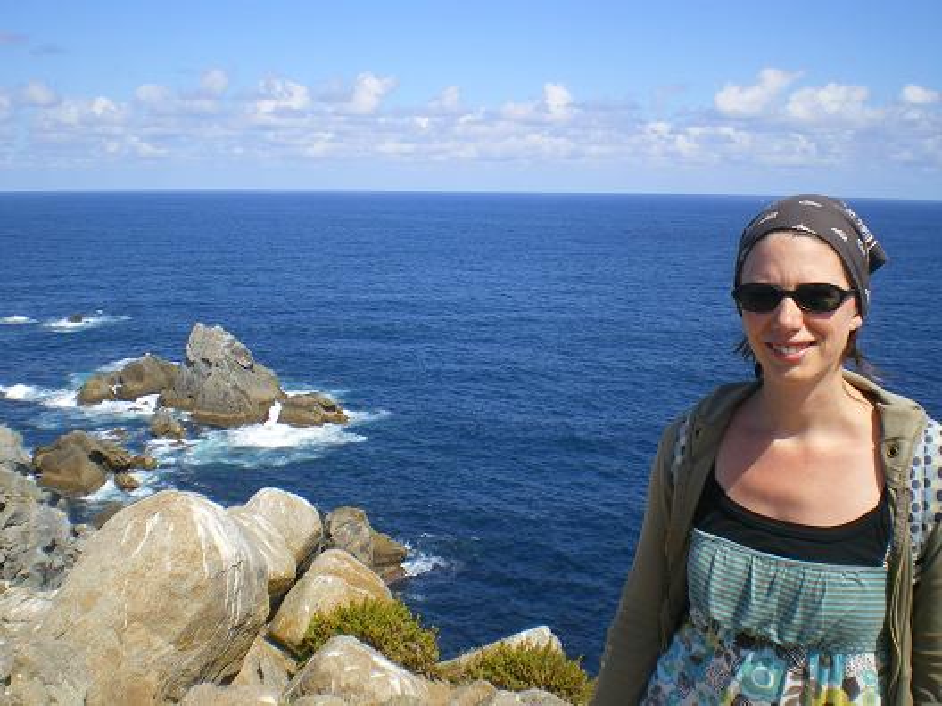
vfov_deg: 37.7
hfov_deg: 49.0
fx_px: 1034
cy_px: 353
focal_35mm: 38
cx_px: 471
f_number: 4.6
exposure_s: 1/320
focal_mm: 6.3
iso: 64
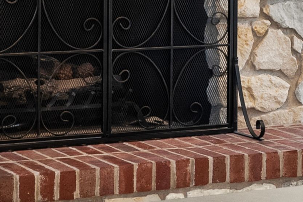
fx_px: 1508
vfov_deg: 7.6
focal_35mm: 179
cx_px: 177
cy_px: -81
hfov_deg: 11.5
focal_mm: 35
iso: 1000
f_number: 8
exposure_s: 1/5
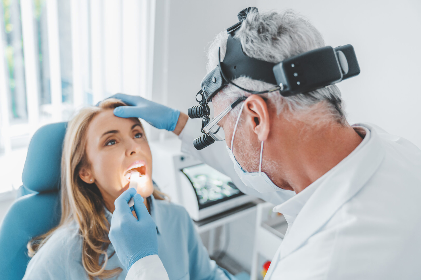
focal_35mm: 33
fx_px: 386
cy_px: 140
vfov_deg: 40.0
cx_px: 210
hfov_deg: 57.2
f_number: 2.8
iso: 1000
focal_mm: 33
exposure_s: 1/320
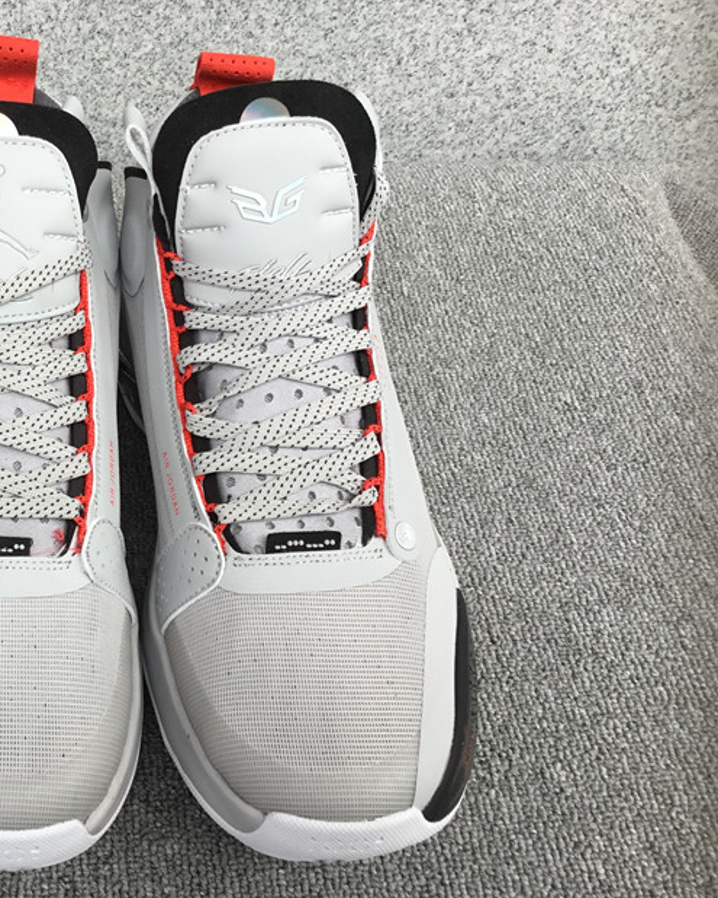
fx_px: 1169
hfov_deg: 32.4
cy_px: 419
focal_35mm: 44
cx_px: 67
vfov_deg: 42.0
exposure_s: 1/168
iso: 25
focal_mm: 3.3
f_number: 2.4
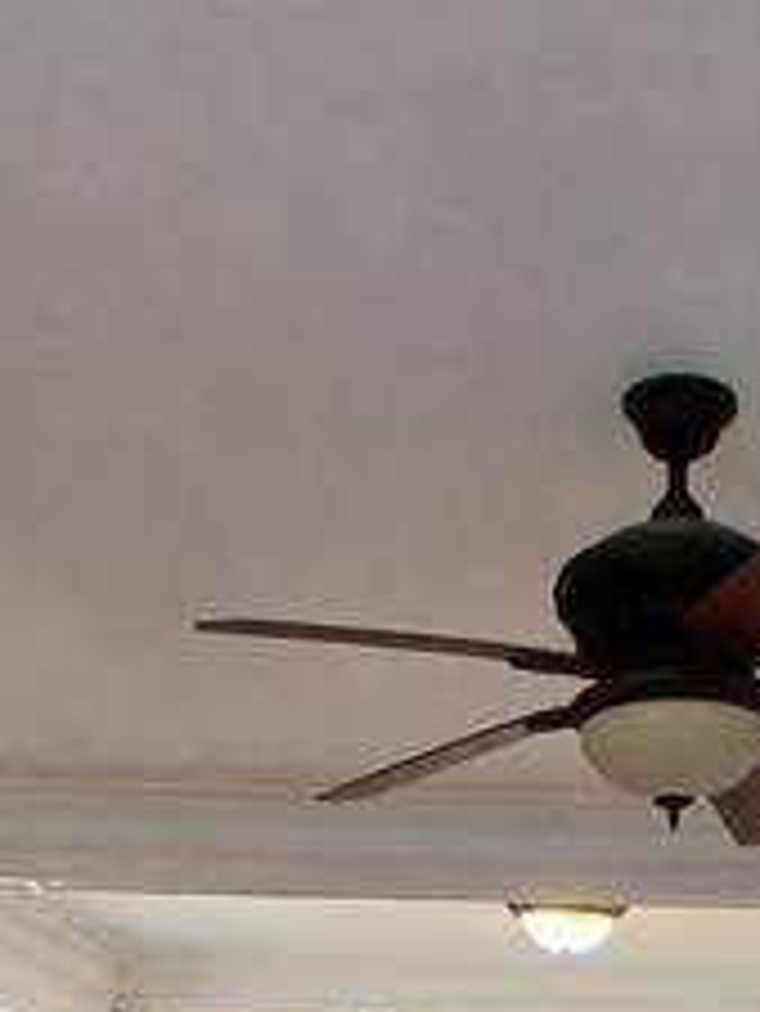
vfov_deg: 24.6
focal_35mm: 58
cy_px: 1565
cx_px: 576
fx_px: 1696
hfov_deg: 24.9
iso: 80
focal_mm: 1.4
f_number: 2.2
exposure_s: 1/30
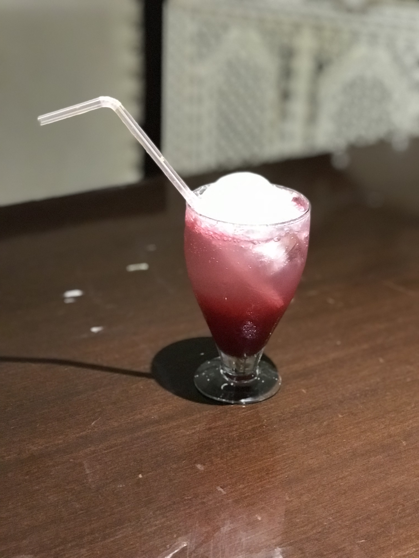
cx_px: 210
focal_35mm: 57
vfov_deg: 33.8
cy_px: 279
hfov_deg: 25.7
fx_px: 920
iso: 1250
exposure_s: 1/50
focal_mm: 6.6
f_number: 2.8
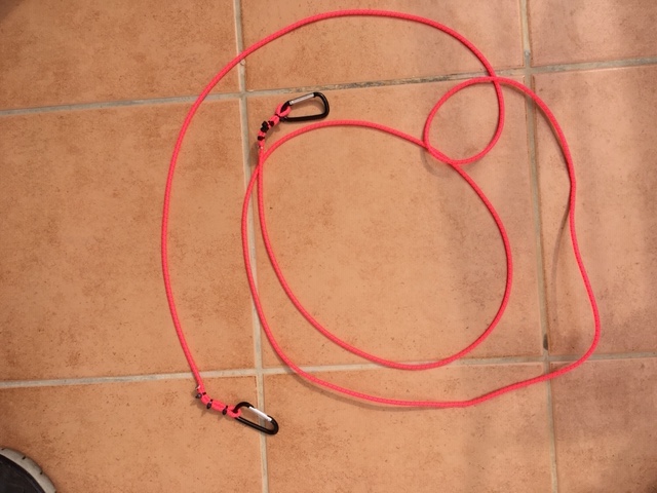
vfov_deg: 48.2
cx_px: 328
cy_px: 246
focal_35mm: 29
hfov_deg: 61.7
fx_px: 550
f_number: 2.2
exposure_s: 1/905
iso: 25
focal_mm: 4.15
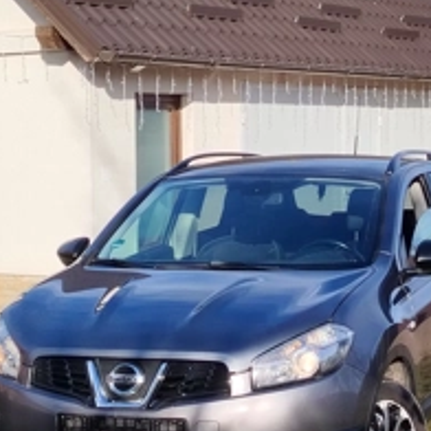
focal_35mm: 108
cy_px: 306
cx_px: 253
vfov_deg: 16.1
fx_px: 1521
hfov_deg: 16.1
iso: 100
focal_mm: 5.25
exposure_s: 1/1340
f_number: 1.75
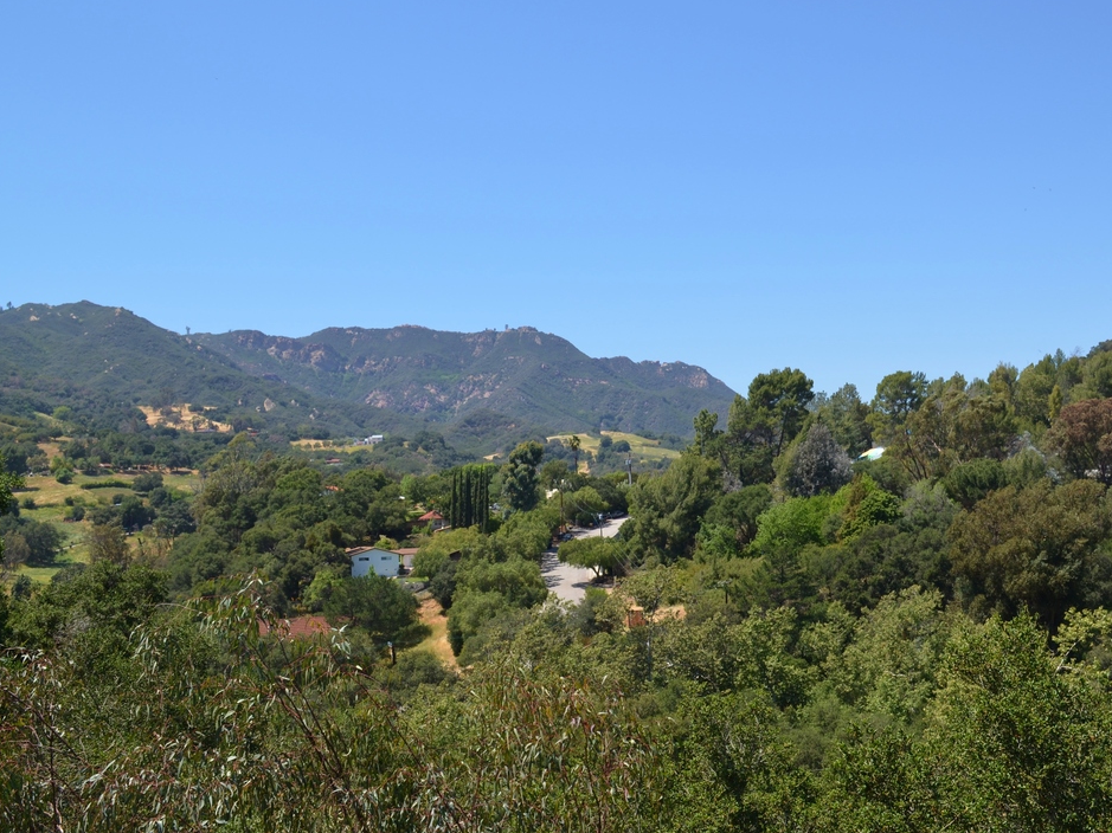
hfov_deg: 46.7
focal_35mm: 40
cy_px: 413
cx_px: 616
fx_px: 1285
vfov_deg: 36.0
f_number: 8
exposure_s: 1/250
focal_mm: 24
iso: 140
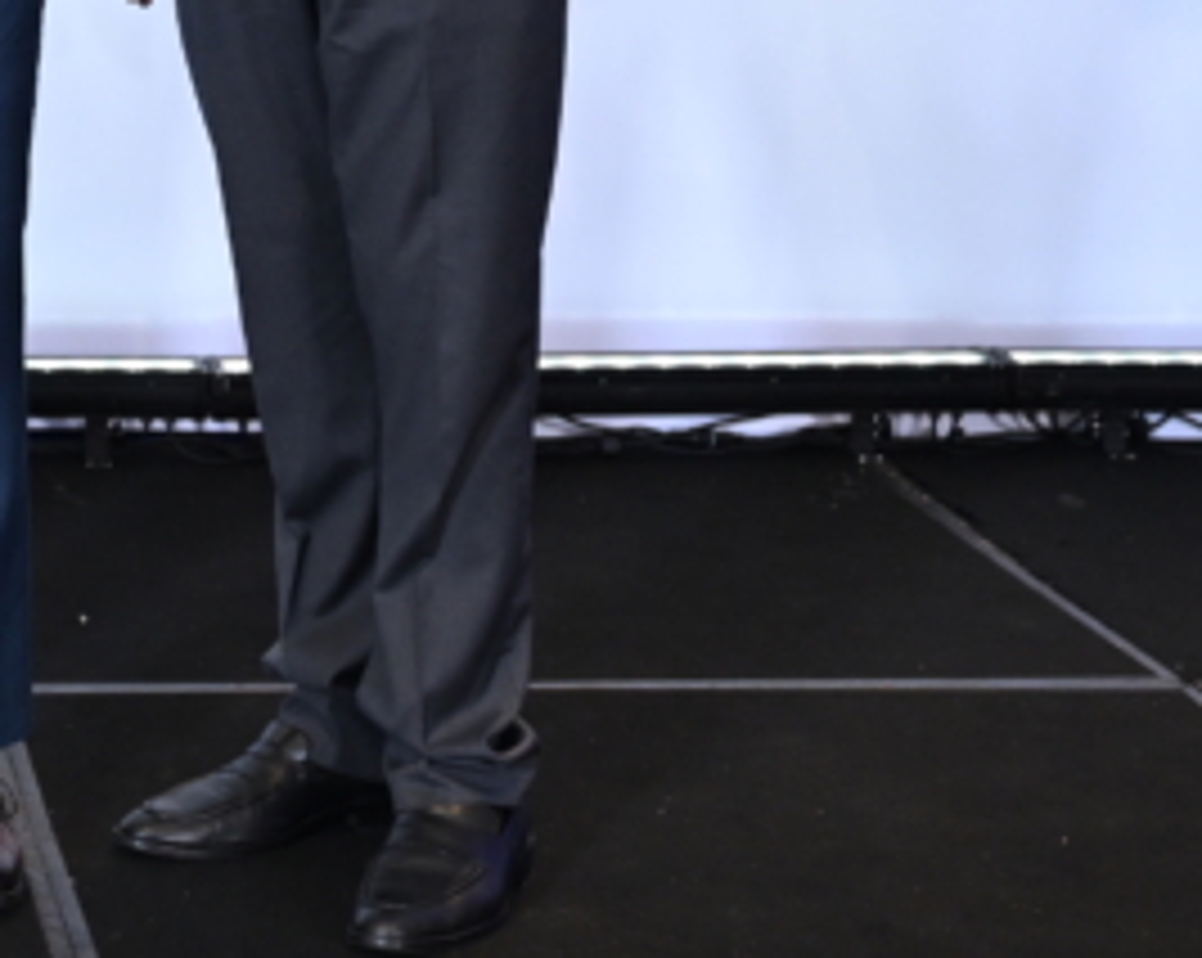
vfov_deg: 12.4
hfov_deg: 15.3
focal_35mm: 119
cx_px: -423
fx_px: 4229
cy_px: -394
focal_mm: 33
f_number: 3.5
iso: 1250
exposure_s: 1/200
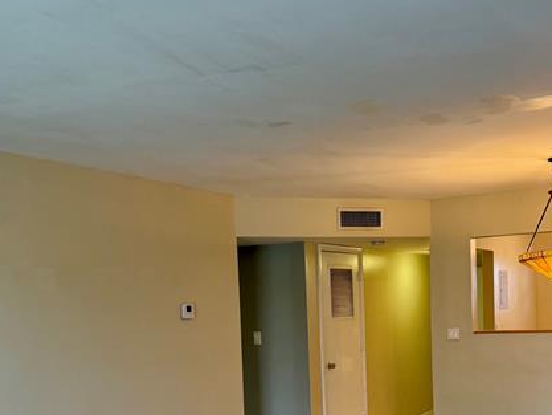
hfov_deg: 41.1
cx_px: 324
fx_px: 734
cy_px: 345
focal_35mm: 46
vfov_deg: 30.6
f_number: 1.78
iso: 250
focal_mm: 6.76
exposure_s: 1/60
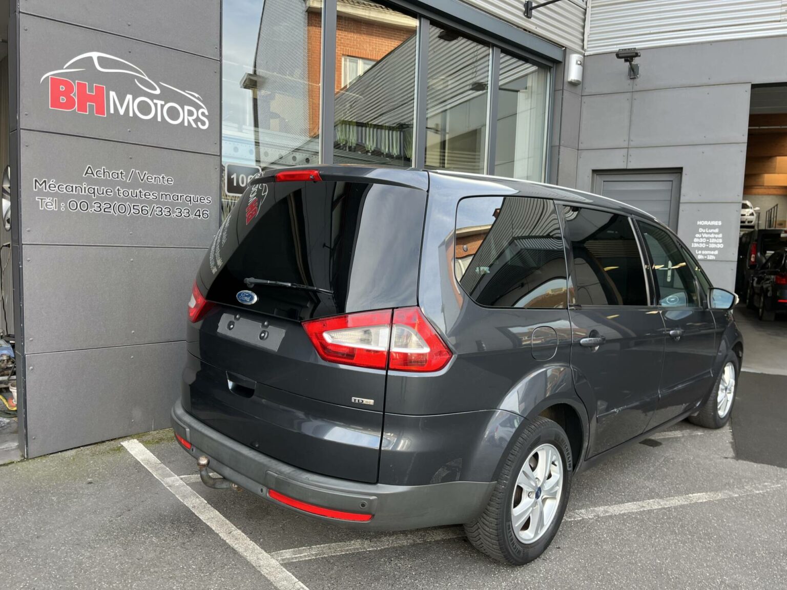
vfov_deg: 53.1
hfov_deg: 67.3
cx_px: 394
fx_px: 591
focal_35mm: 26
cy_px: 295
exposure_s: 1/128
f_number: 1.6
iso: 32
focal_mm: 5.1
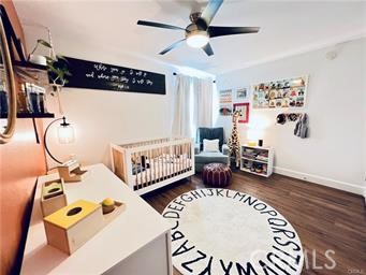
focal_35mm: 13
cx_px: 183
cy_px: 138
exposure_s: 1/60
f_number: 1.8
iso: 640
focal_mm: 1.57
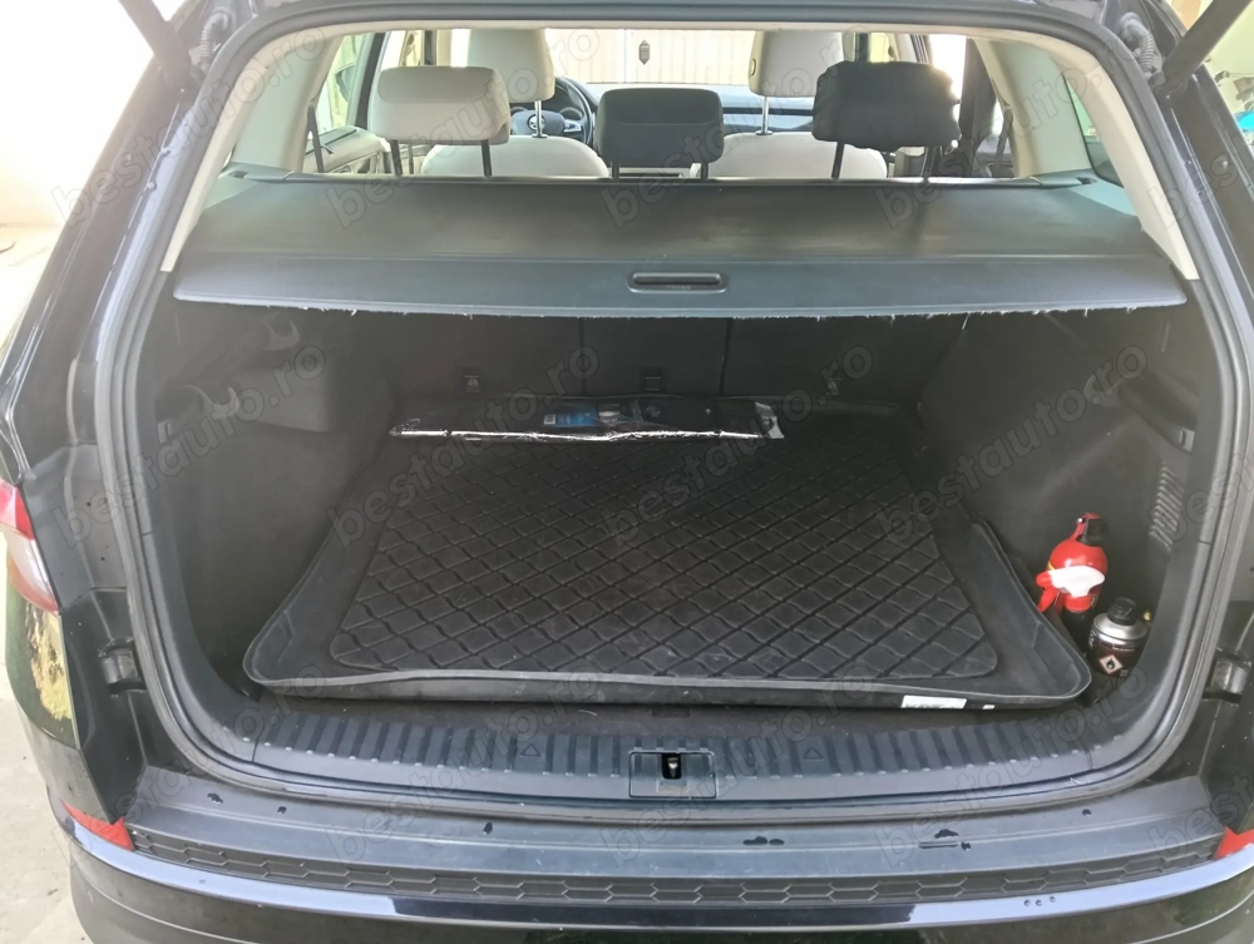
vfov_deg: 51.5
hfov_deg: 65.2
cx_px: 627
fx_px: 980
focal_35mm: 27
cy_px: 472
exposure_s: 1/33.3
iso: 125
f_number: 1.8
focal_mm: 3.98
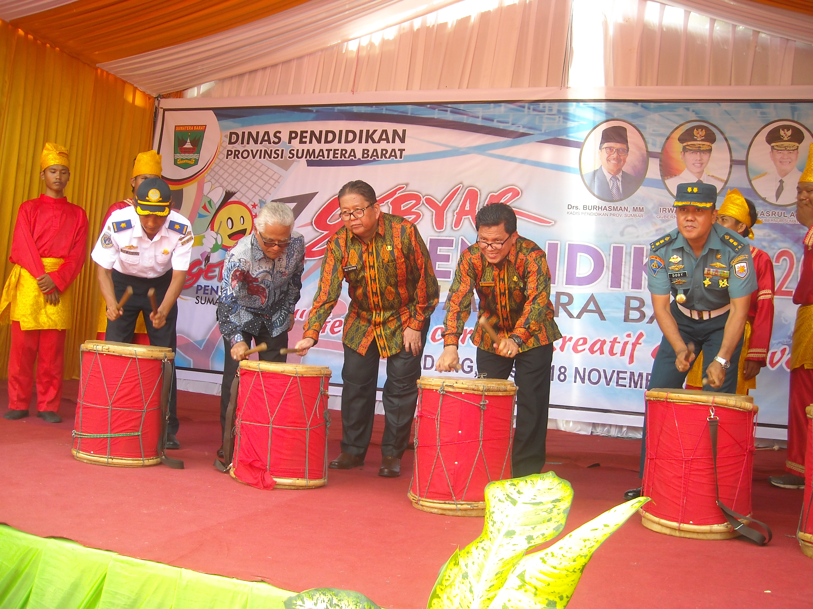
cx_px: 406
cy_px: 304
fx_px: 822
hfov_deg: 52.6
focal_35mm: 35
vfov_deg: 40.7
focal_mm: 5.7
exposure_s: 1/105
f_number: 2.8
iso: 64
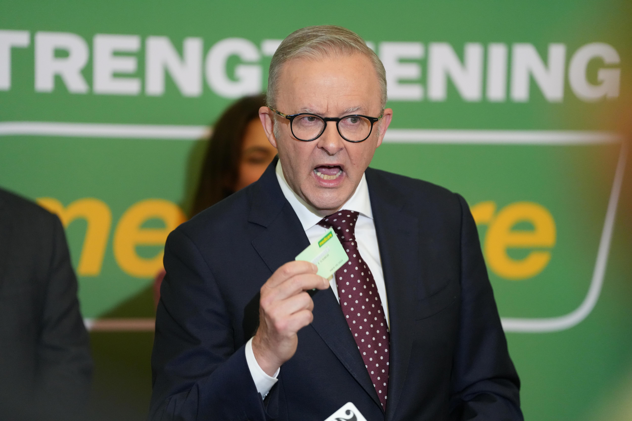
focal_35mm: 180
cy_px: 210
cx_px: 316
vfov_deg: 7.6
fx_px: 3160
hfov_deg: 11.4
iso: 4000
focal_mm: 180
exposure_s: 1/250
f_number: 2.8
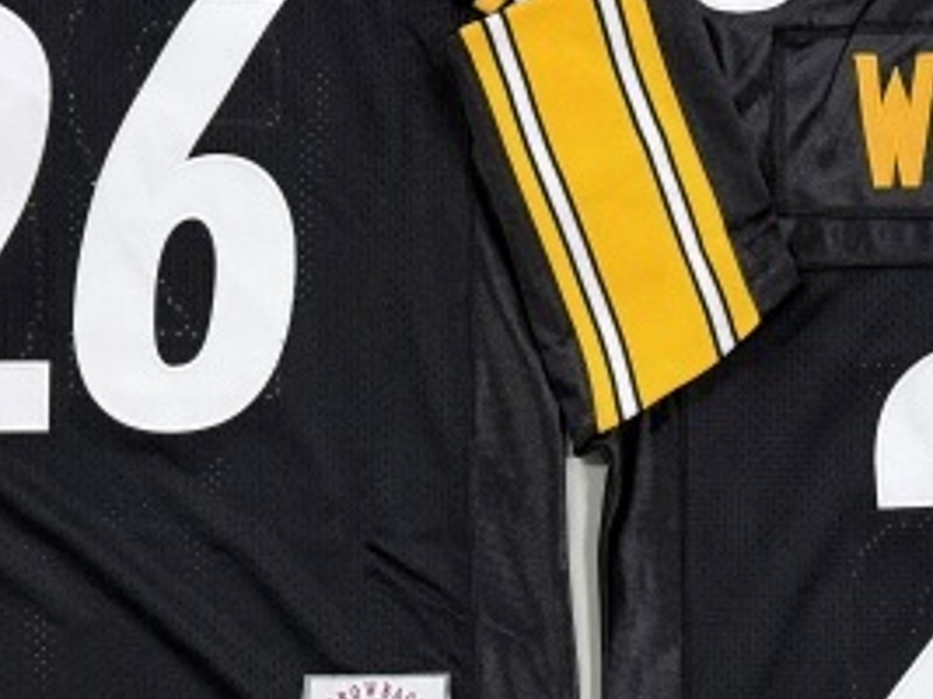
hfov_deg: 27.0
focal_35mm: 72
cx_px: 559
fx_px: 1940
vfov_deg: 20.3
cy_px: 479
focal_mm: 6.76
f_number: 1.78
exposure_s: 1/50
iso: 200
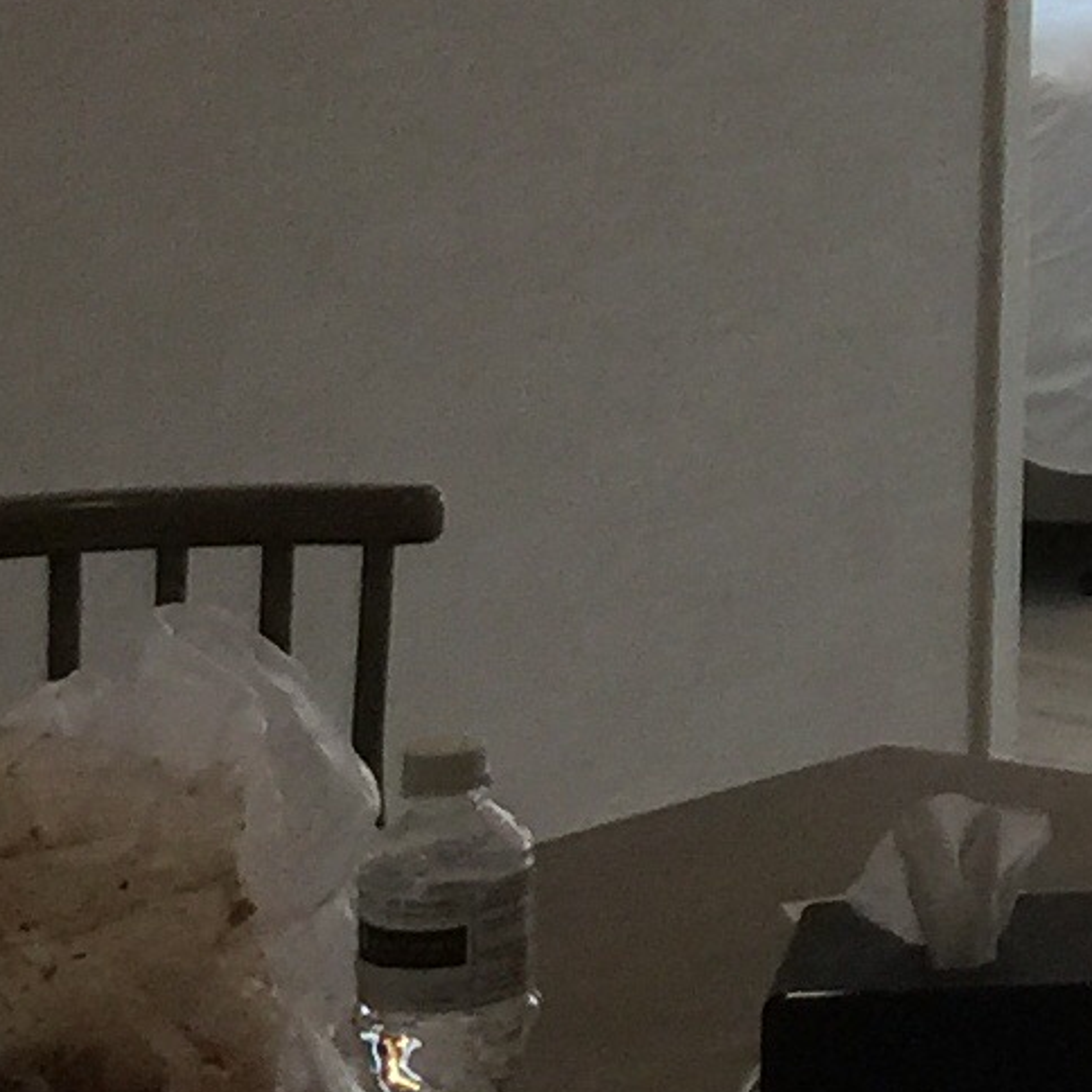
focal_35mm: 173
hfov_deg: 9.0
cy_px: -648
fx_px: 6174
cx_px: 2762
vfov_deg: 9.7
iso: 64
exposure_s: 1/33
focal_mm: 4.15
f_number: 2.2
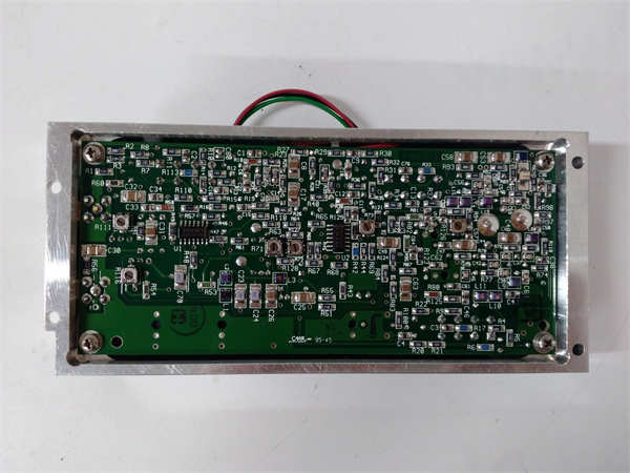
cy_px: 236
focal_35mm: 27
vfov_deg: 51.4
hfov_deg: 65.3
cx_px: 315
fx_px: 491
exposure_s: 1/33
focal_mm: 3.79
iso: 445
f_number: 2
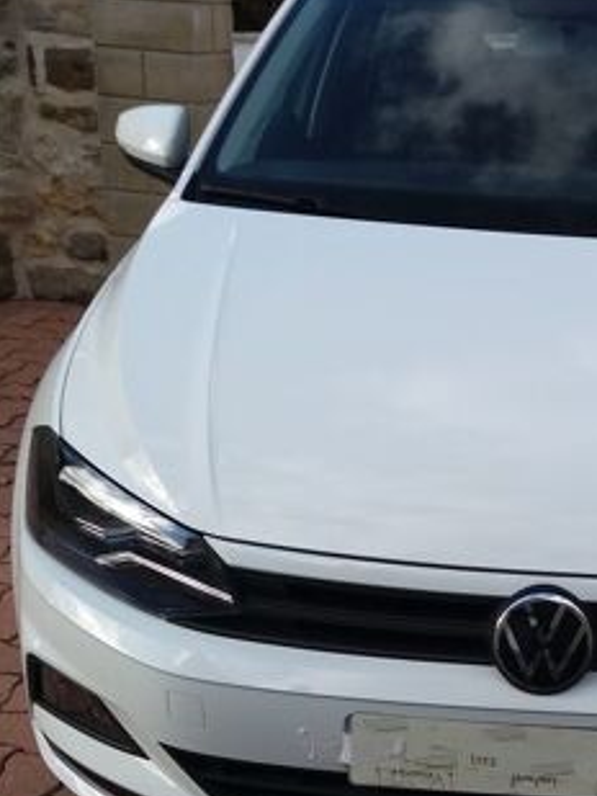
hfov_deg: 24.3
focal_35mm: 58
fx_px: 1333
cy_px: 629
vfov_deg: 32.4
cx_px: 571
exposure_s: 1/616
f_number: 1.9
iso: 64
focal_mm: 3.7
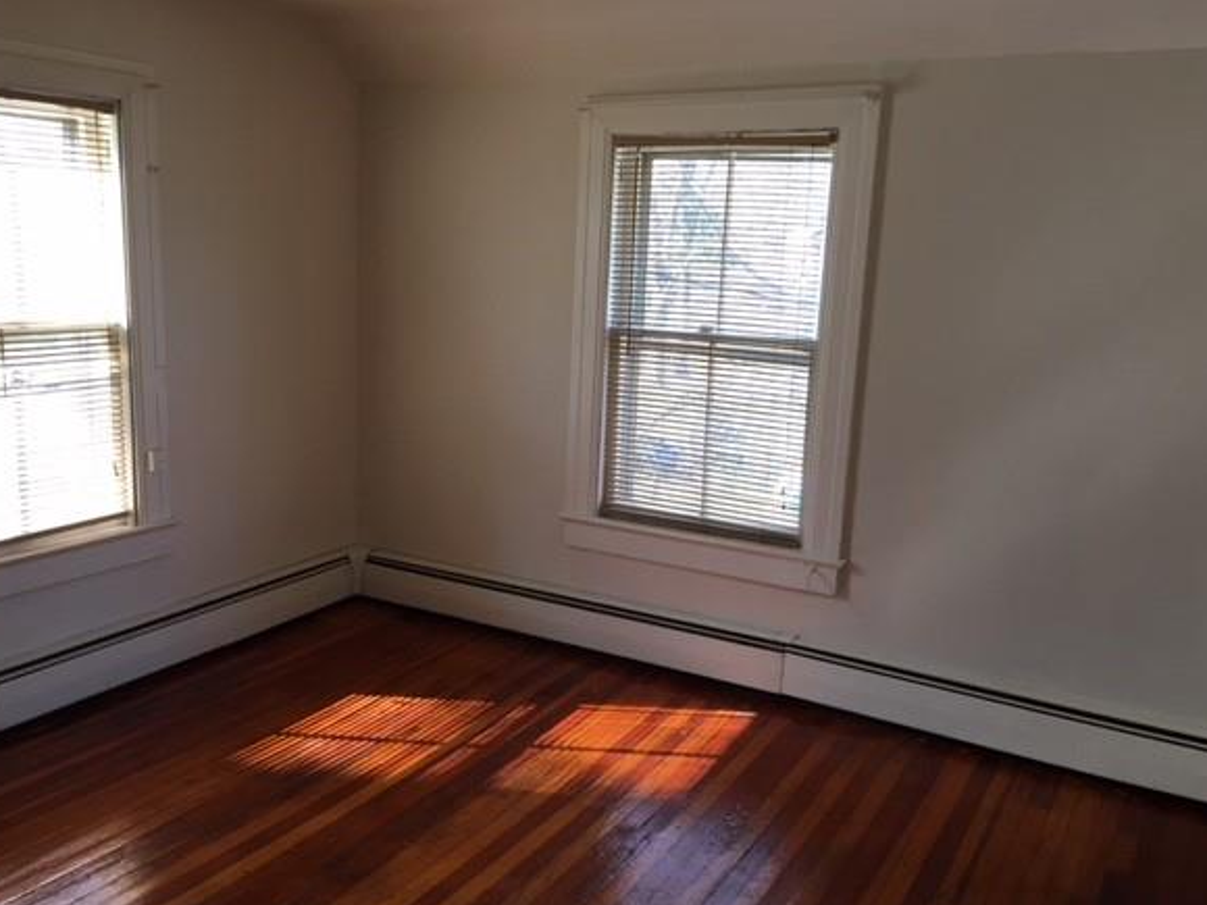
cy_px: 460
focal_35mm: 32
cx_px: 604
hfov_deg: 56.8
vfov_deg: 44.2
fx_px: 1116
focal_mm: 4.15
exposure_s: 1/40
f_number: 2.2
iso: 25
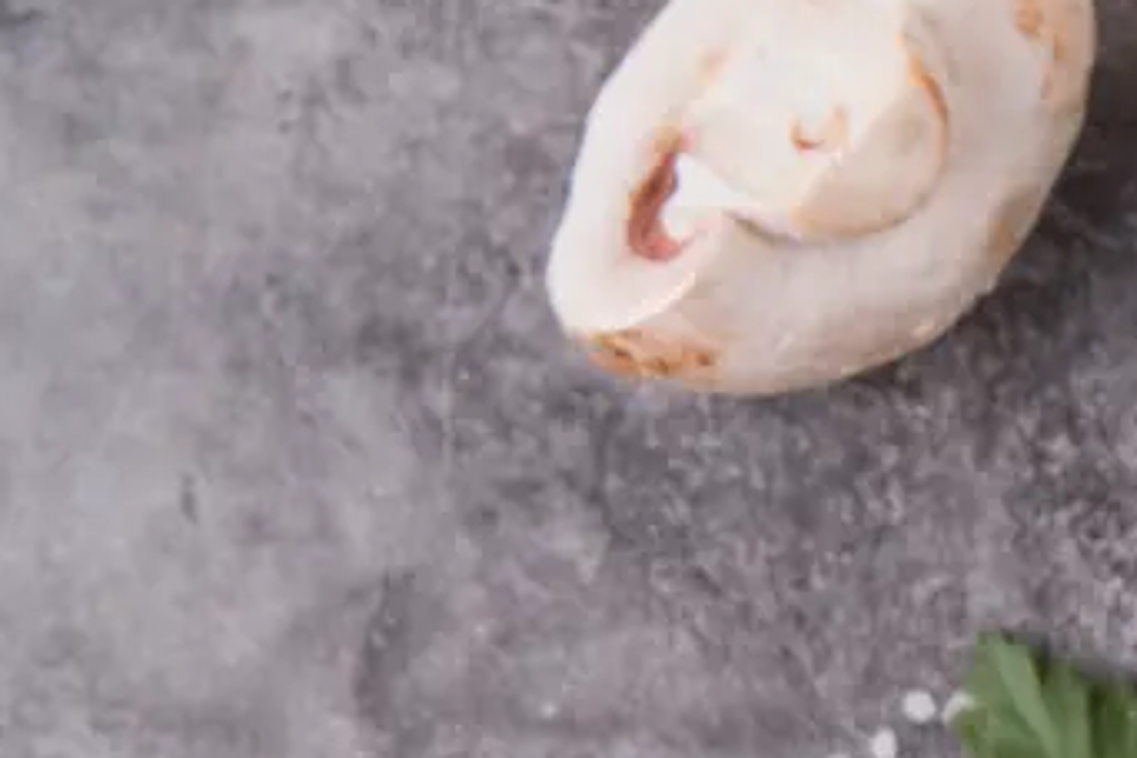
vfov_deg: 9.4
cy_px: 610
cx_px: 1573
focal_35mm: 146
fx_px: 4611
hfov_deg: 13.4
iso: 125
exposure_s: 1/100
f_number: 11
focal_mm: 50
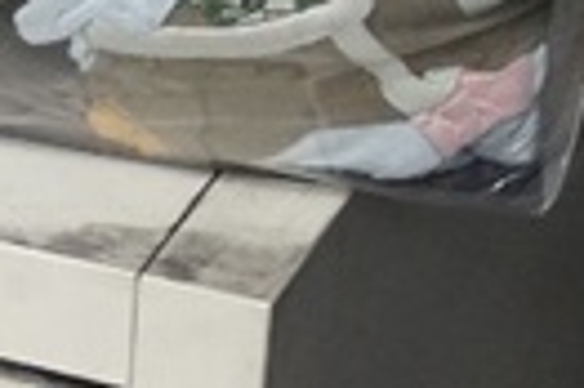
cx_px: -330
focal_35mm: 182
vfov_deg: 7.4
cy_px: 629
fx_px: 2949
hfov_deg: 10.8
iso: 3200
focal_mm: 22
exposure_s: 1/50
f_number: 4
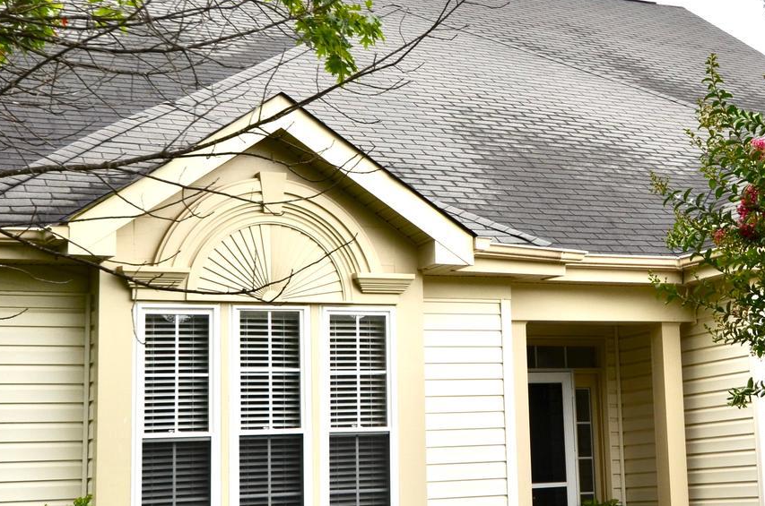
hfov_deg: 27.7
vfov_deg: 18.8
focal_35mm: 72
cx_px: 590
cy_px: 171
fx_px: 1527
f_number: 7.1
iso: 100
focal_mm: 20
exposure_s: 1/250
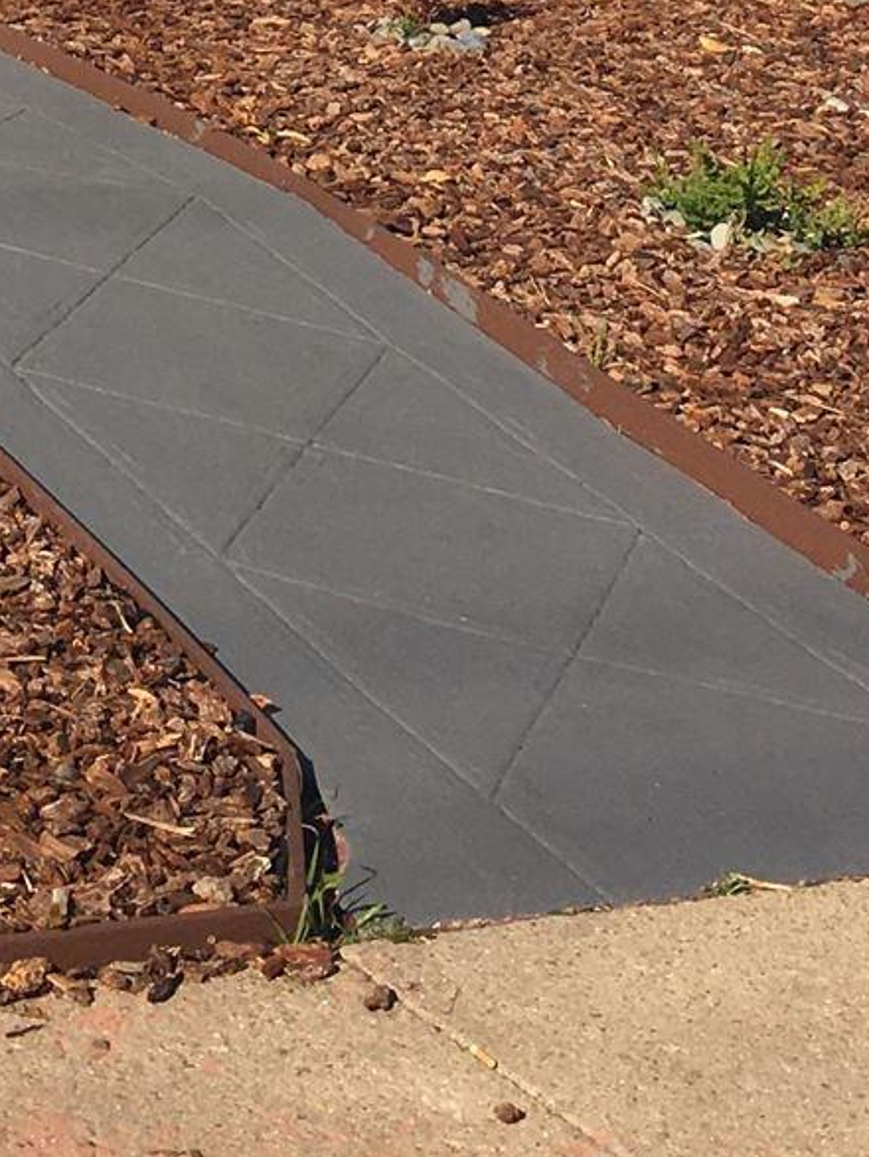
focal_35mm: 114
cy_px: -762
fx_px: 3813
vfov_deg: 15.4
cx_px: 109
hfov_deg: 12.9
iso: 25
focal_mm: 4.15
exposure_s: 1/2079
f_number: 2.2
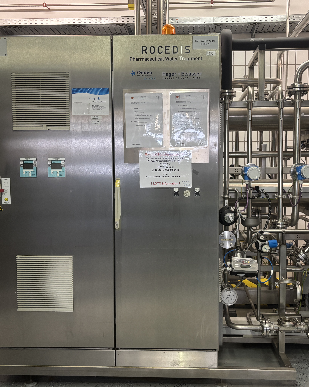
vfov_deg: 51.5
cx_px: 171
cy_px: 191
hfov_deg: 42.2
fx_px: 400
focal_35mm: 35
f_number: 1.6
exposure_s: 1/50
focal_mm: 5.96
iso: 320
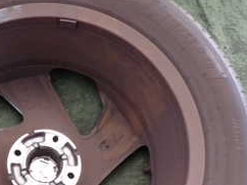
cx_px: 40
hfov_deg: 30.3
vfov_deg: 23.0
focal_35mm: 62
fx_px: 442
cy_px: 169
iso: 320
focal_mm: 4.5
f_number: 2
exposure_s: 1/30
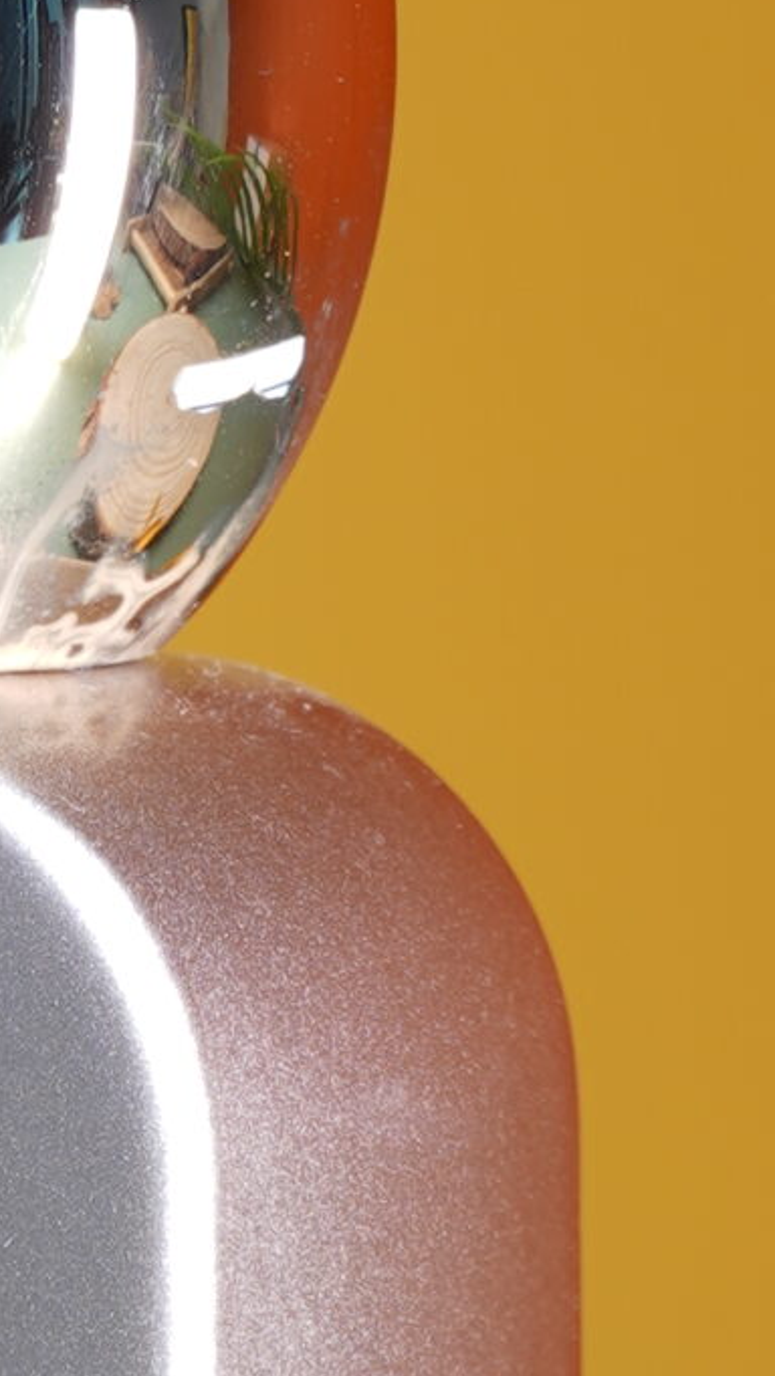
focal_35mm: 617
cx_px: -263
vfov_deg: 3.5
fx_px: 22524
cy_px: 1699
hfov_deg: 2.0
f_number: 16
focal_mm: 105
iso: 50
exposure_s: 1
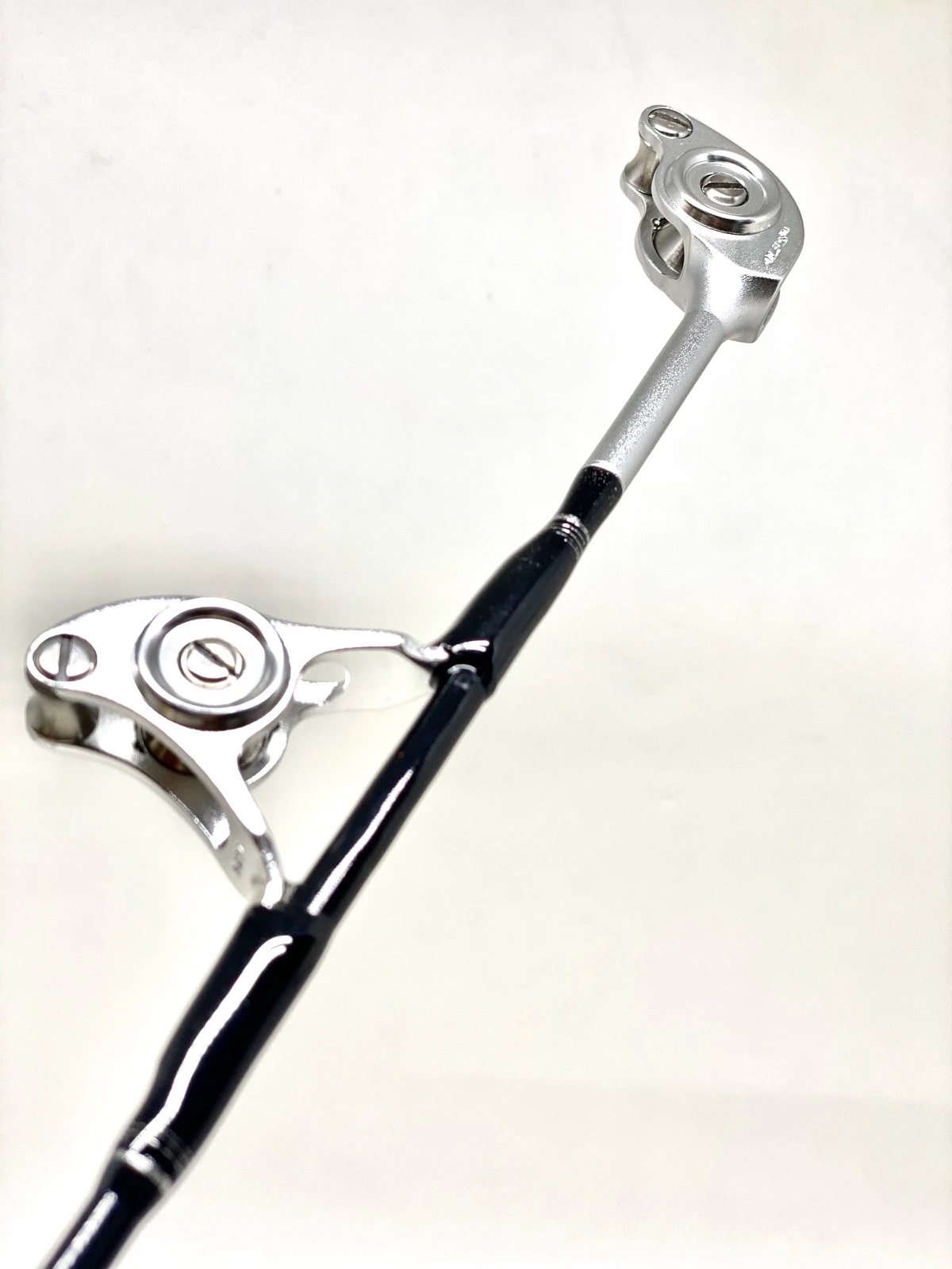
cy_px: 634
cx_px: 476
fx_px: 1907
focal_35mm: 52
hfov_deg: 28.0
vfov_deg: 36.8
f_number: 2
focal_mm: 6
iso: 20
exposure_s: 1/100
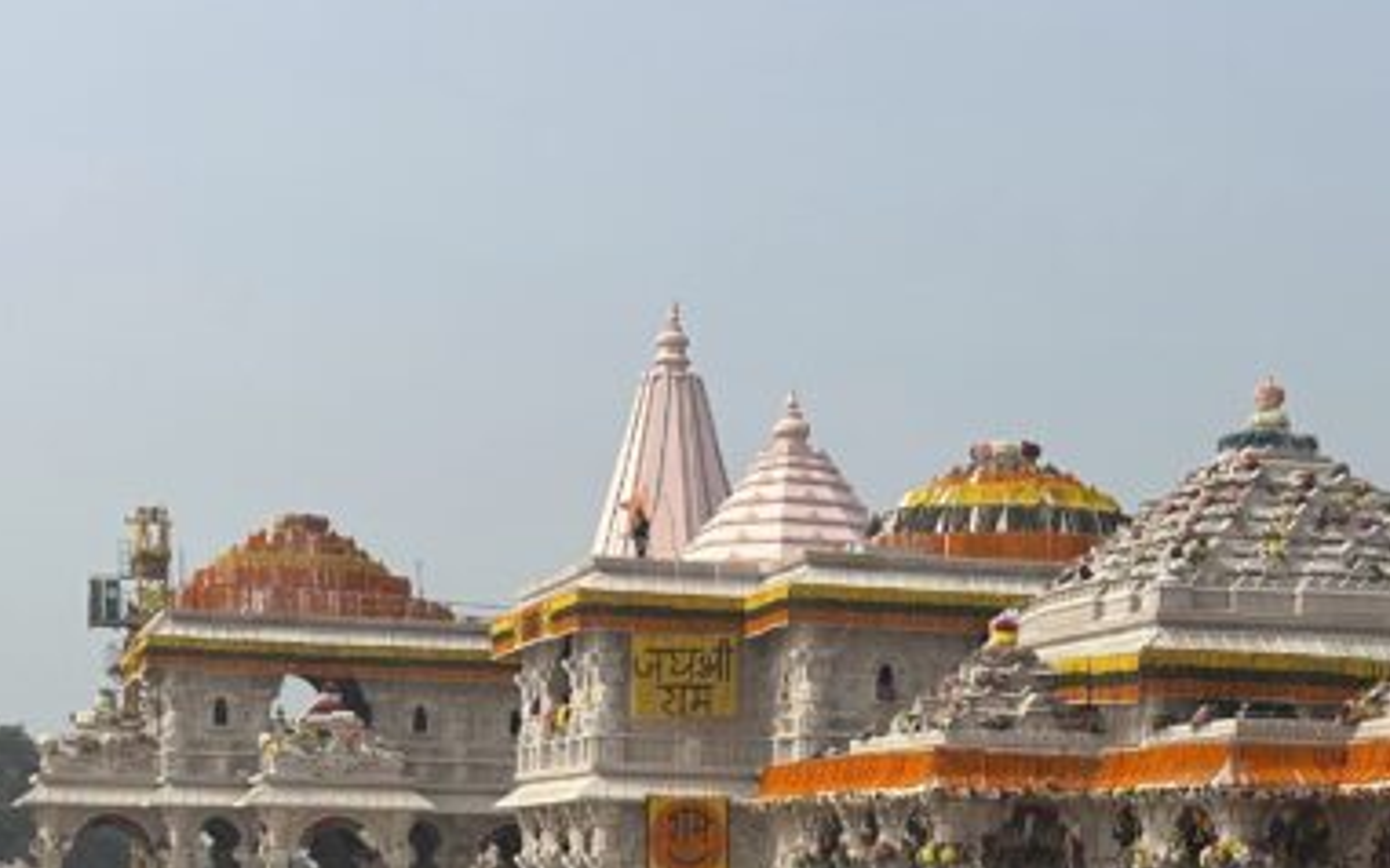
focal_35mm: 74
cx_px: 846
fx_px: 2803
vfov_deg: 16.6
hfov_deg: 27.8
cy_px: 1120
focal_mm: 5.7
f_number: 1.5
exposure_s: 1/6211
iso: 50
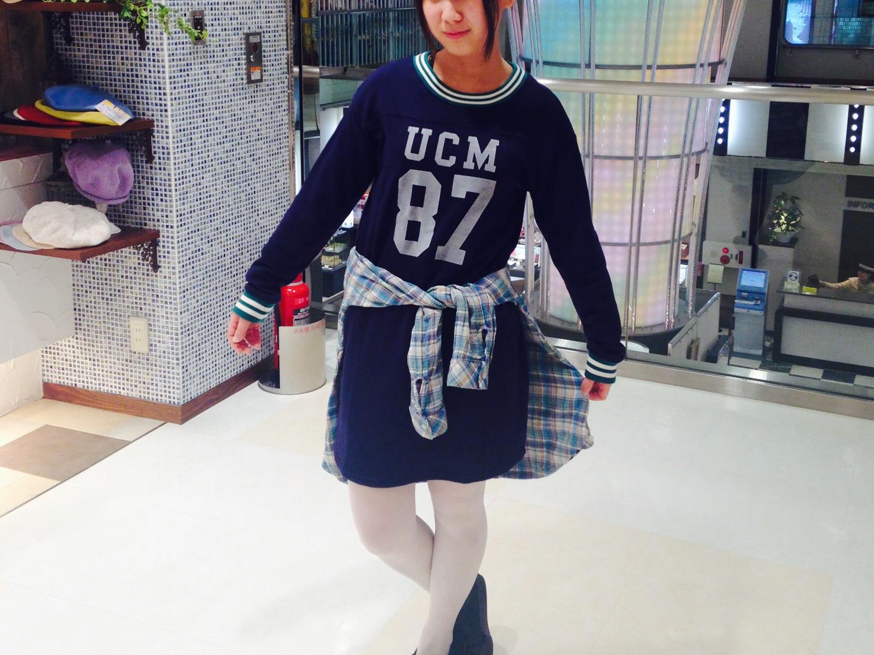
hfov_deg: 42.1
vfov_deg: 31.8
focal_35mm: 45
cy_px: 202
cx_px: 444
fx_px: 1136
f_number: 2.4
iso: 50
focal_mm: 4.12
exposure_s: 1/60
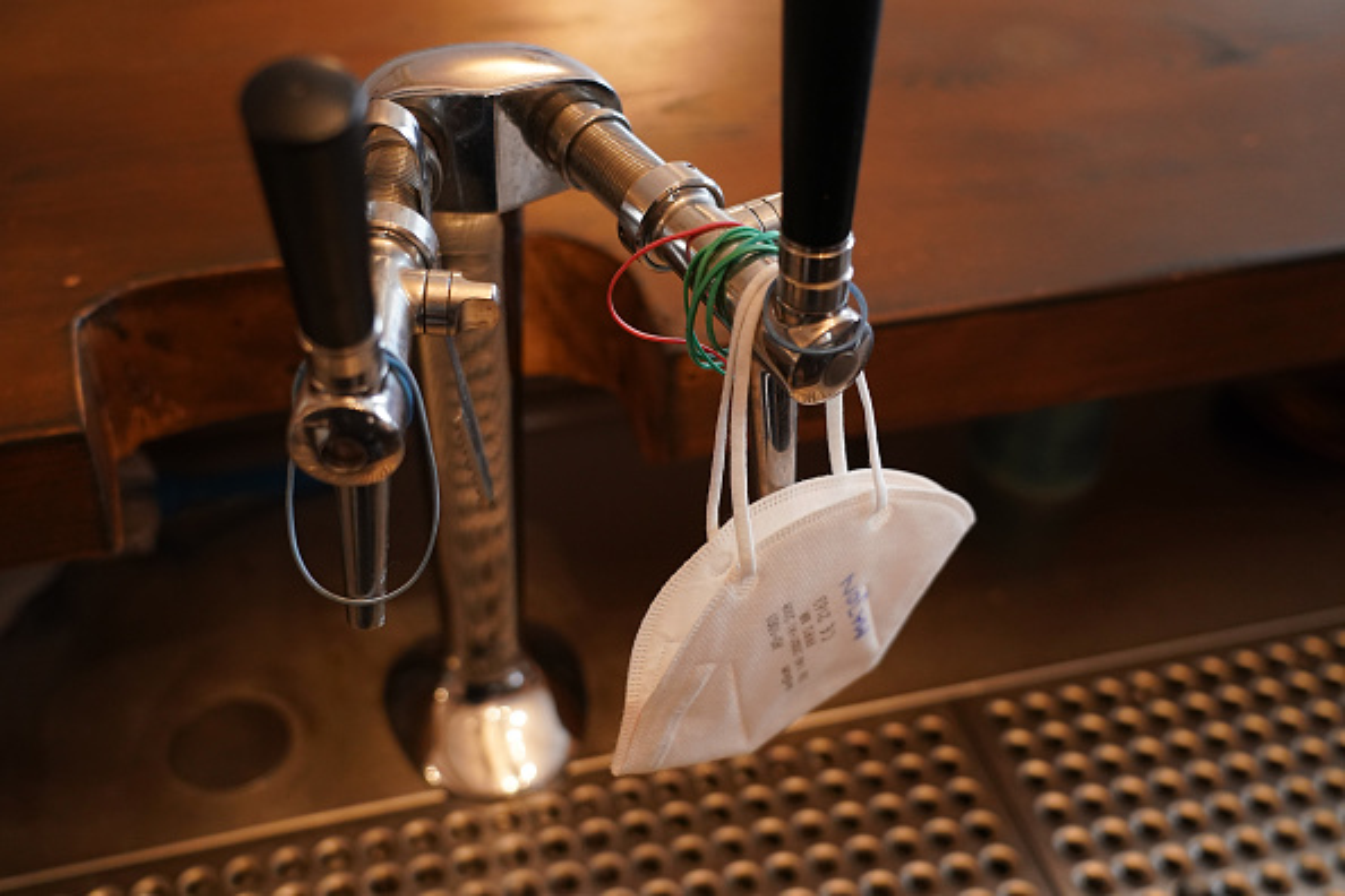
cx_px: 672
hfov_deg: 49.6
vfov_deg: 34.2
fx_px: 1457
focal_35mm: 39
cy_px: 448
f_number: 4
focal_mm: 39
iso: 3200
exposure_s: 1/50
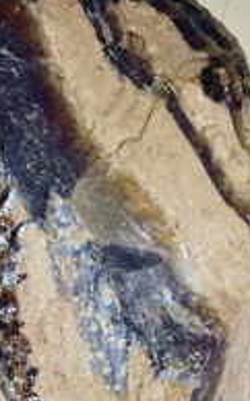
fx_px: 786
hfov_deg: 18.0
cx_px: 72
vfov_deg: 28.3
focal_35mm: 72
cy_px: 291
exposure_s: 1/40
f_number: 2.4
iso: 50
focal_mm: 4.12
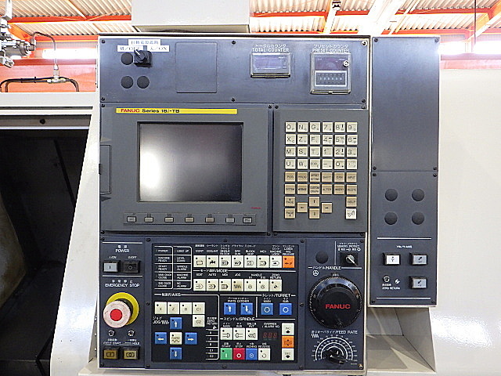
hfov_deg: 63.4
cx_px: 250
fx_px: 405
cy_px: 188
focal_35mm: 28
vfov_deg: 49.7
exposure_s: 1/45
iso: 500
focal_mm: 5
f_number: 3.5
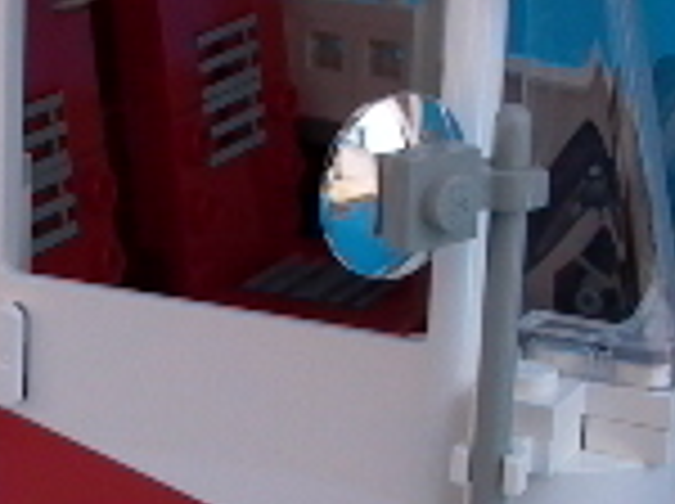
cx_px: -14
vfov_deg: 10.5
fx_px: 2745
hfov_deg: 13.8
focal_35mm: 141
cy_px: 230
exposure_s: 1/489
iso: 100
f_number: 4.03
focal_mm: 7.13
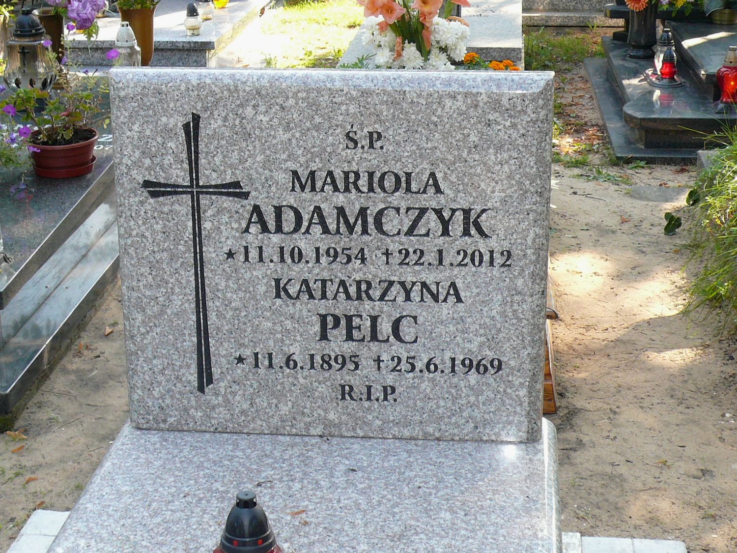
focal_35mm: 69
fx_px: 1469
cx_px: 368
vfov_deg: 21.3
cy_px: 276
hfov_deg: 28.2
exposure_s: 1/80
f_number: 3.5
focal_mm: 7.5
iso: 100
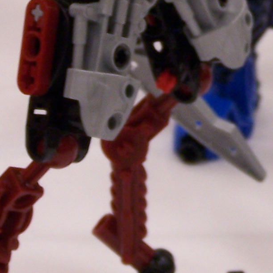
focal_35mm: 351
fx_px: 3132
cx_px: 274
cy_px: 2
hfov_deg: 5.0
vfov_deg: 5.0
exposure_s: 1/30
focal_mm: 15.6
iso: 140
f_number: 3.2
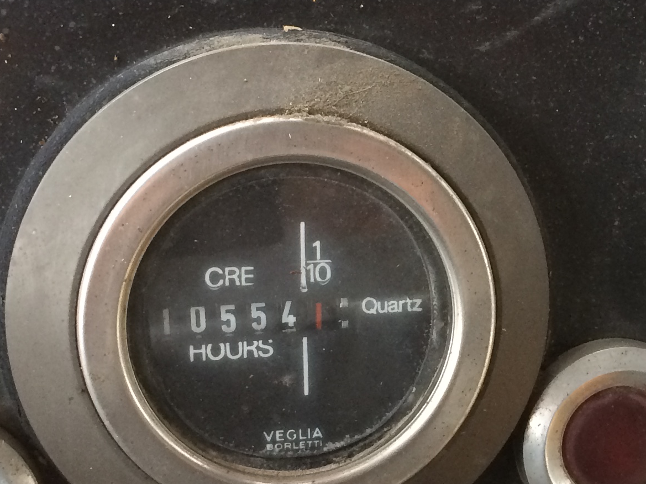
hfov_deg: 23.7
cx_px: 524
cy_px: 268
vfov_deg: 18.2
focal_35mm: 81
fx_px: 1511
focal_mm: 4.15
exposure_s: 1/33
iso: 200
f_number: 2.2
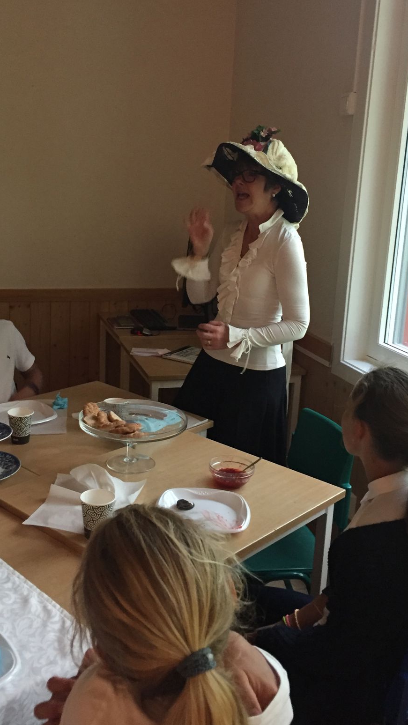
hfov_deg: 32.0
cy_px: 312
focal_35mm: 37
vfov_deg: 53.8
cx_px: 175
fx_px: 711
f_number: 2.2
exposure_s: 1/33
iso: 250
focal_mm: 4.15
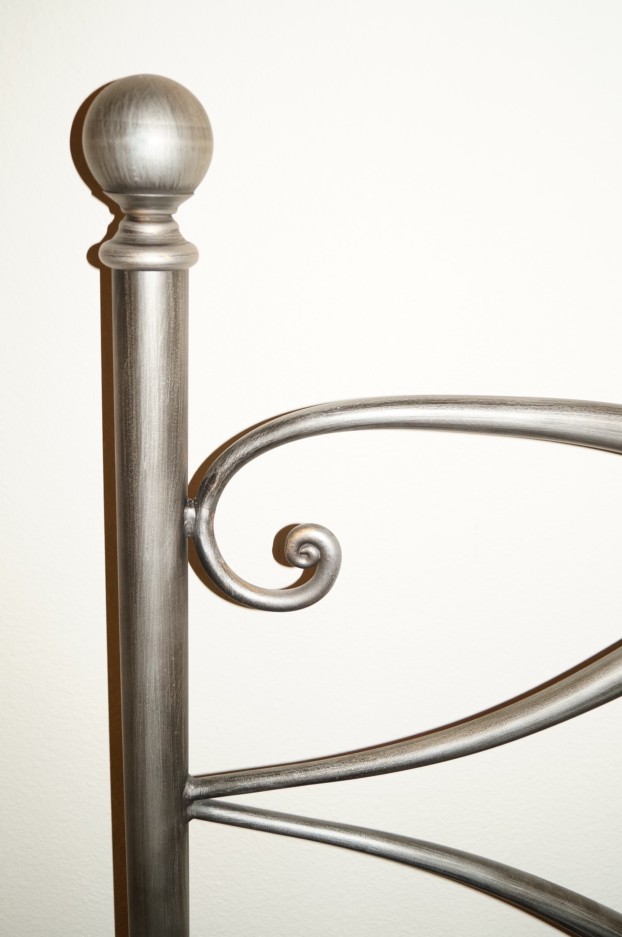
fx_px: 936
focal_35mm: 36
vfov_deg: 53.2
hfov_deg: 36.8
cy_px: 468
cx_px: 311
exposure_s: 1/60
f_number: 4
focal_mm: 24
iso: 800
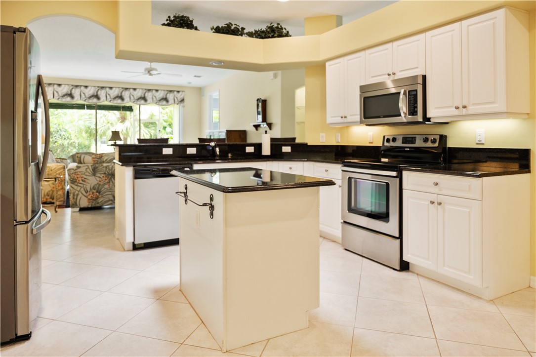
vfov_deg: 53.1
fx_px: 357
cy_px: 178
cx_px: 268
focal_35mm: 24
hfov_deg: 73.8
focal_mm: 24
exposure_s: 1/160
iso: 1000
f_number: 2.8
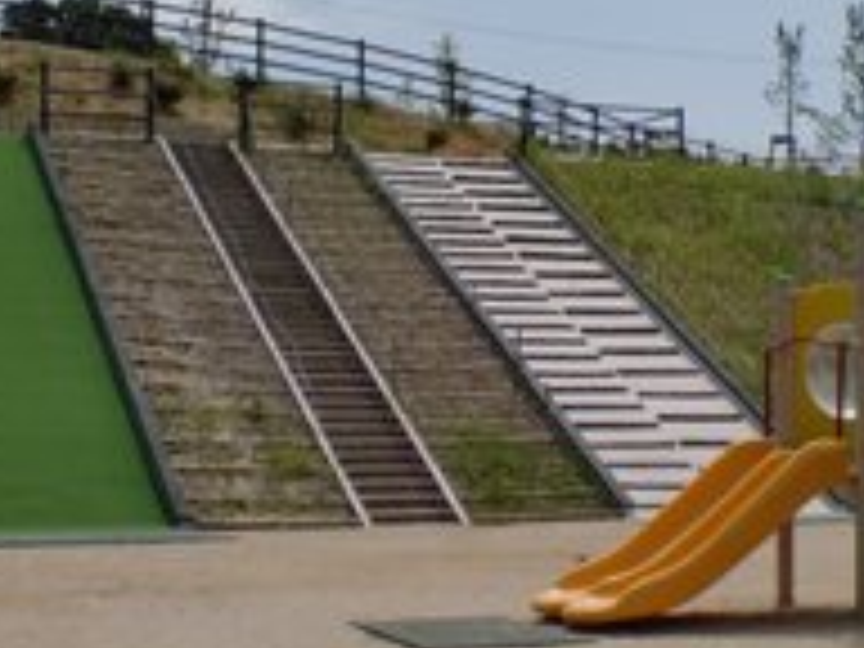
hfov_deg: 24.8
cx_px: 641
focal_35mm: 78
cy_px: 320
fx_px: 1947
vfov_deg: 18.9
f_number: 5.6
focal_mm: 6.3
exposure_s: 1/640
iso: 64
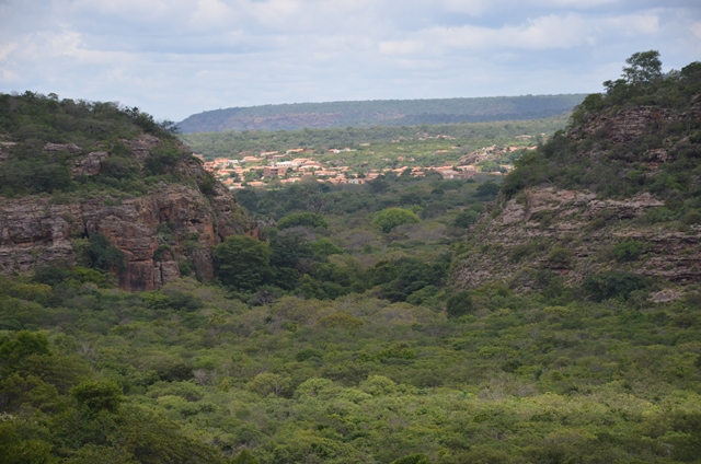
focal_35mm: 158
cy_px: 232
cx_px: 350
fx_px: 3061
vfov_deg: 8.7
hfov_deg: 13.1
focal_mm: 105
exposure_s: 1/250
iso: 100
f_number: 6.3
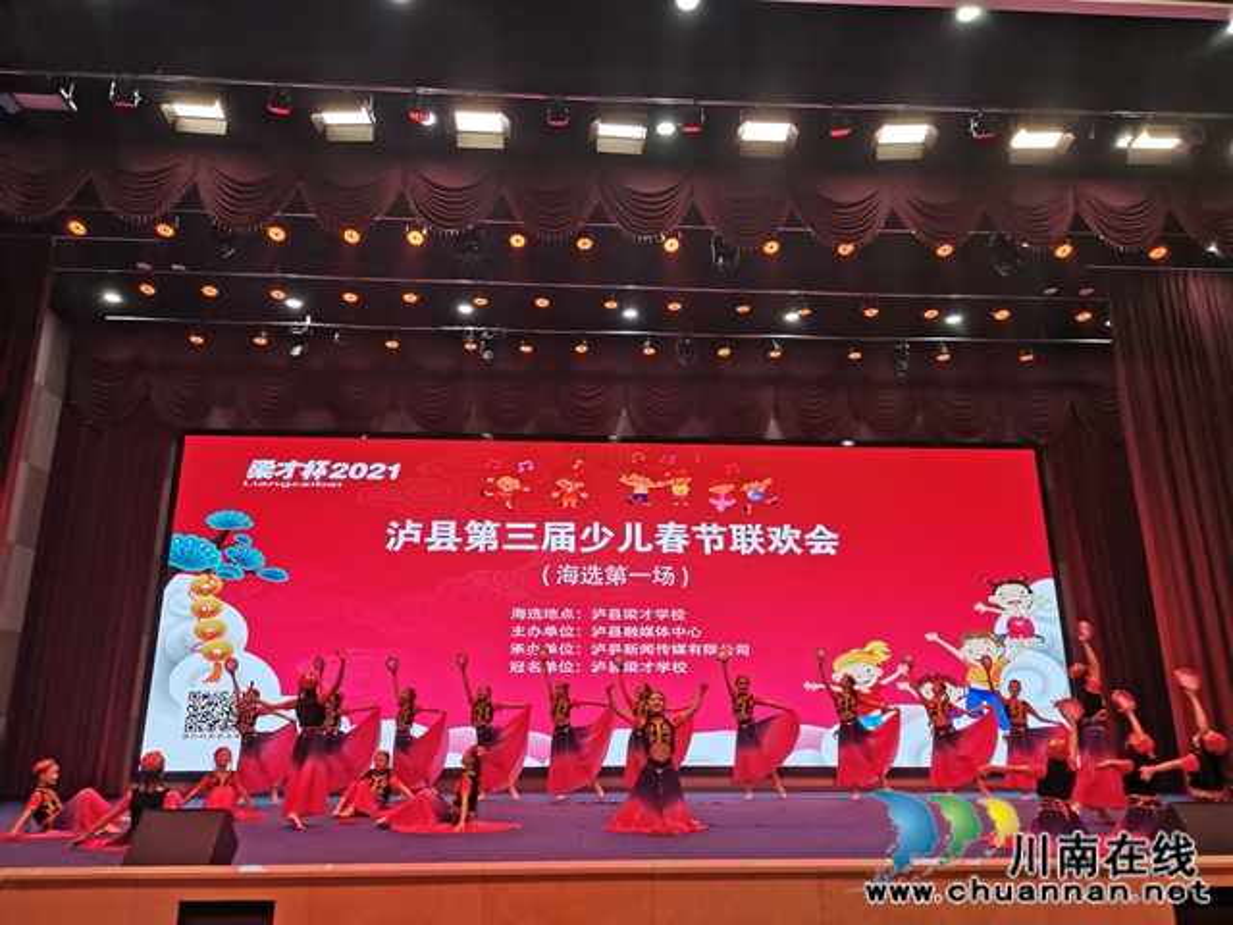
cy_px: 462
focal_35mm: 26
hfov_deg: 67.3
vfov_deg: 53.1
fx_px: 926
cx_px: 616
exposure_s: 1/120
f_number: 1.8
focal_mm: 4.75
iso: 80
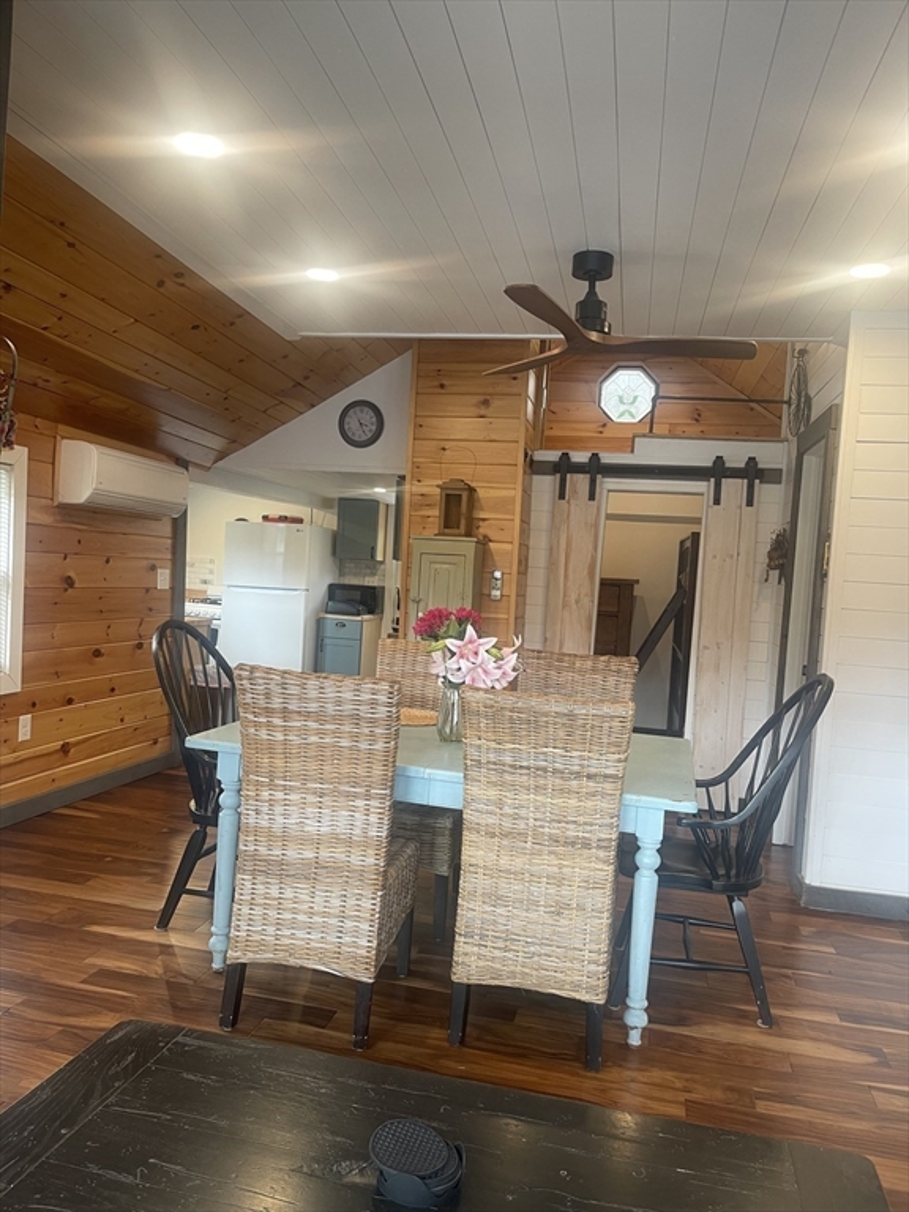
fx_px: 875
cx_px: 454
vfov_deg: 69.4
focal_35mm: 25
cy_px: 606
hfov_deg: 54.9
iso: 80
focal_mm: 5.1
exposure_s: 1/60
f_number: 1.6
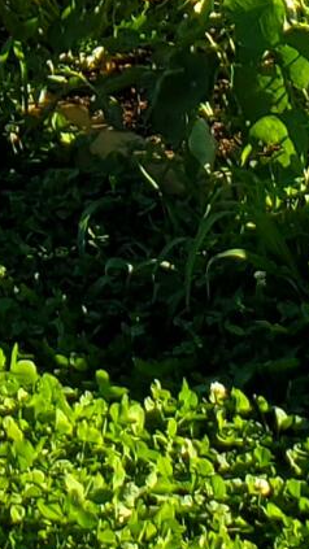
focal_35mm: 201
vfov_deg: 9.5
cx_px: -310
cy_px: -777
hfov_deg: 5.9
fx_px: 2927
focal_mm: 4.3
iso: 50
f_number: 2.4
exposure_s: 1/668
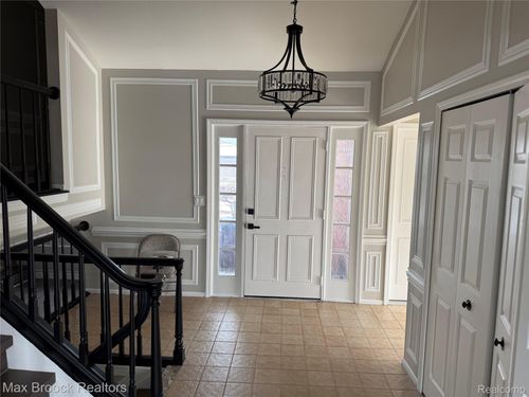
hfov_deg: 71.6
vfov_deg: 56.8
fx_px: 367
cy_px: 198
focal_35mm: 24
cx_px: 264
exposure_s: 1/121
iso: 80
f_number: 1.78
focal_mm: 6.76
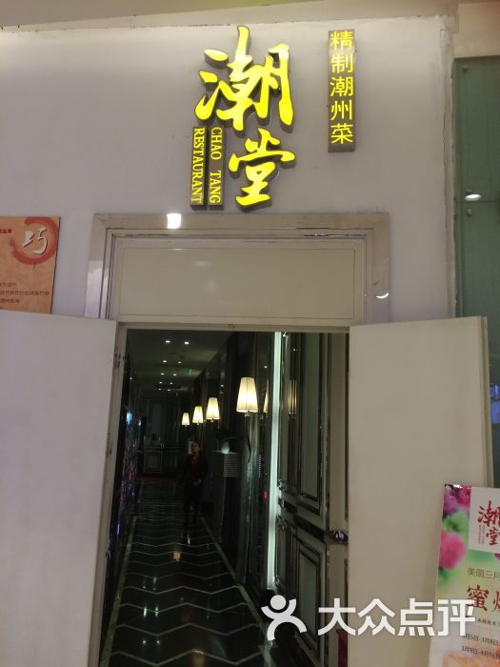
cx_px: 250
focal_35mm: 29
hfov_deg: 48.2
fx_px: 559
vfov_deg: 61.7
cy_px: 334
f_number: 2.2
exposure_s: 1/33
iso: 80
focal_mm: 4.15
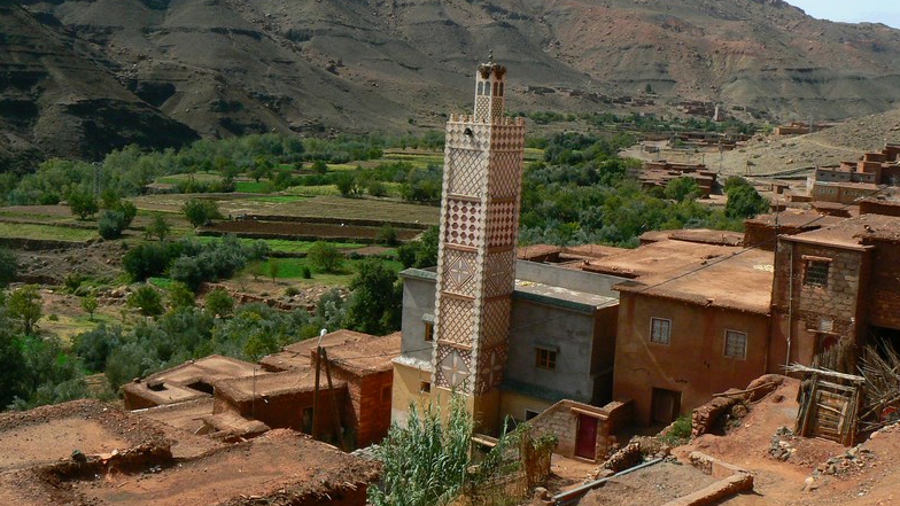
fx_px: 955
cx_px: 453
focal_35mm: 40
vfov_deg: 29.7
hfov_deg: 50.5
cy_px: 221
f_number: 8
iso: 200
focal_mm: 6
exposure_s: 1/1000
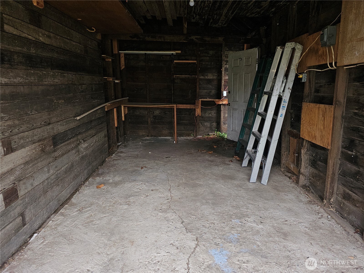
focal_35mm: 23
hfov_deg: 73.9
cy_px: 136
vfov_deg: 58.9
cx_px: 182
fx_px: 242
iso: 125
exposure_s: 1/24
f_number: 1.7
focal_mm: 6.3
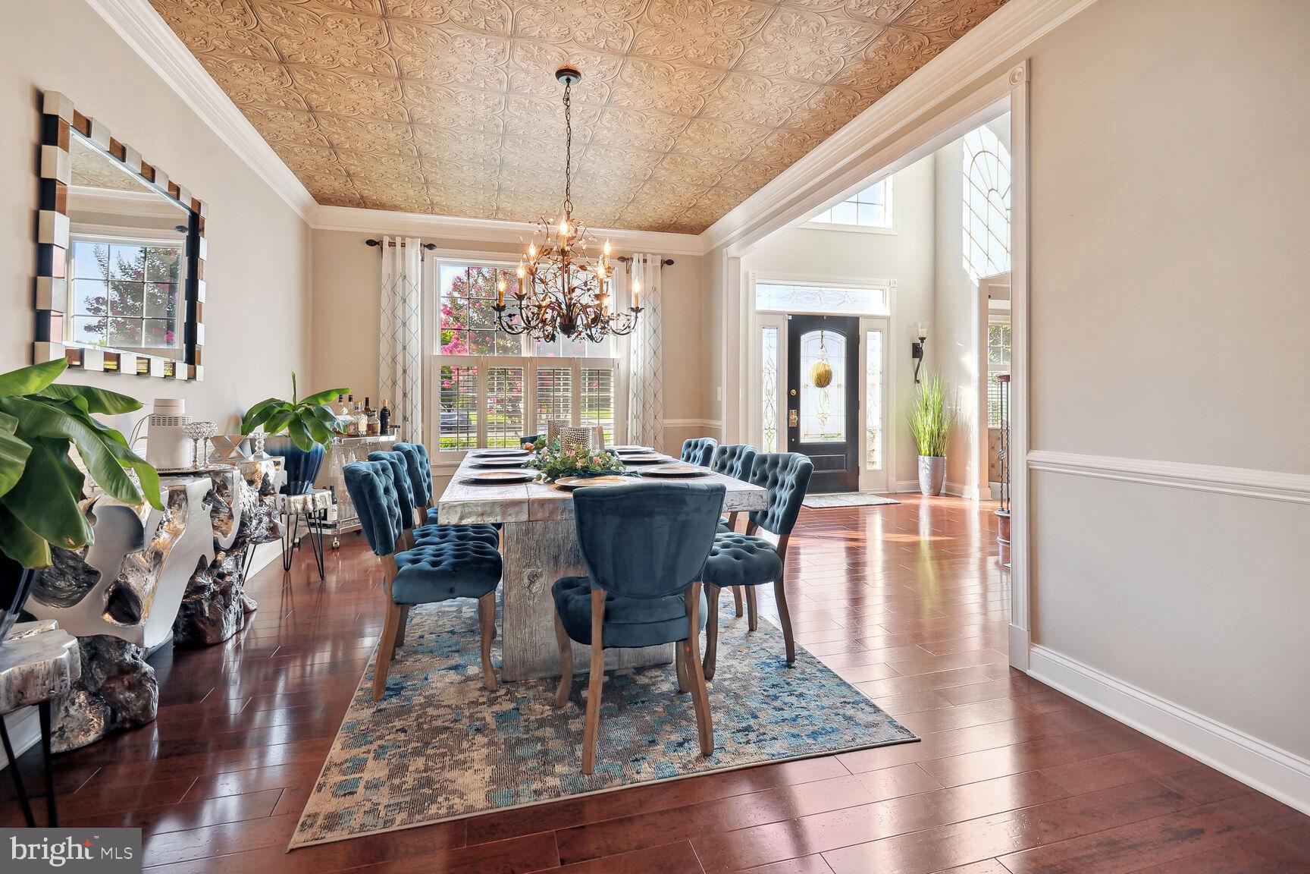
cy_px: 437
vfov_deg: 73.7
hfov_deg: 96.7
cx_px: 655
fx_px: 582
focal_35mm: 16
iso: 200
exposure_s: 1/13
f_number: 8
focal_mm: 16
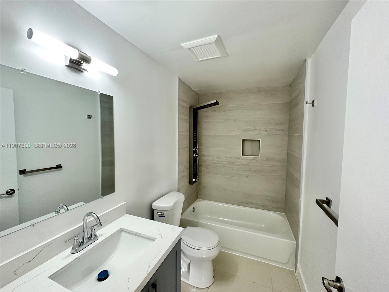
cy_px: 146
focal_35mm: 14
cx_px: 194
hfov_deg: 102.1
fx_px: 157
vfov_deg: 85.7
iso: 250
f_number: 2.2
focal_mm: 2.22
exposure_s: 1/120
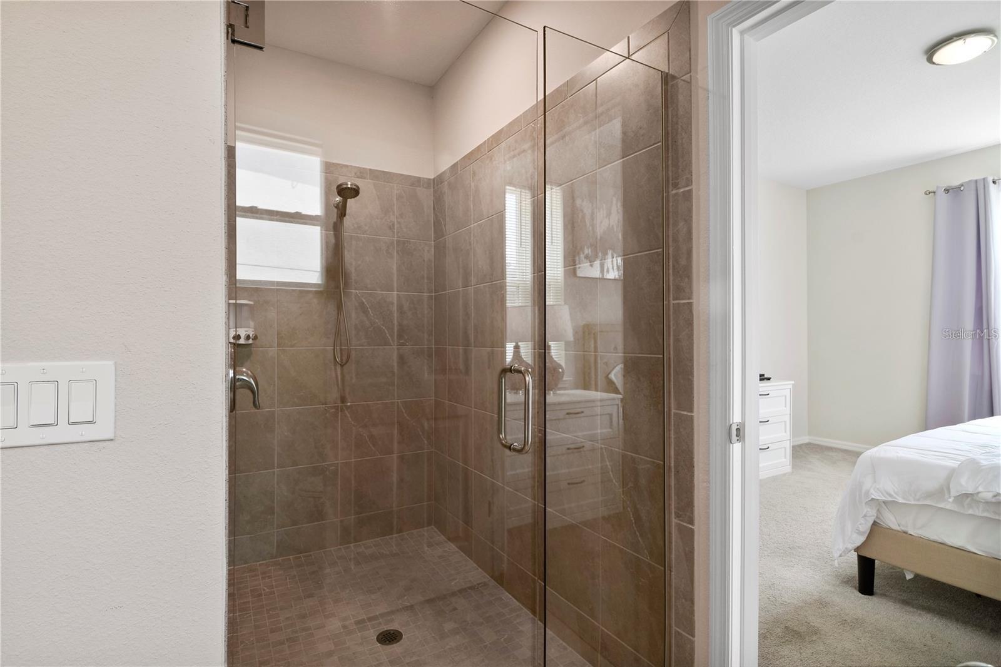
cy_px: 334
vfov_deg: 73.7
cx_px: 500
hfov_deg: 96.7
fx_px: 445
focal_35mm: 16
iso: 100
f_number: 8
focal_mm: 11
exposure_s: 1/8
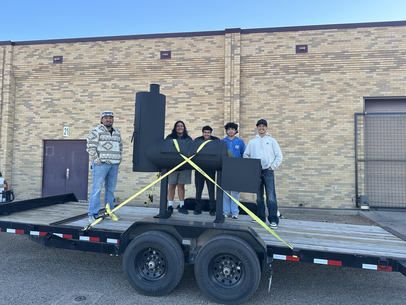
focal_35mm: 24
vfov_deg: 56.8
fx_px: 281
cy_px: 152
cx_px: 203
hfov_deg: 71.6
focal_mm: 6.86
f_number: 1.78
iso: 80
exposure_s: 1/577
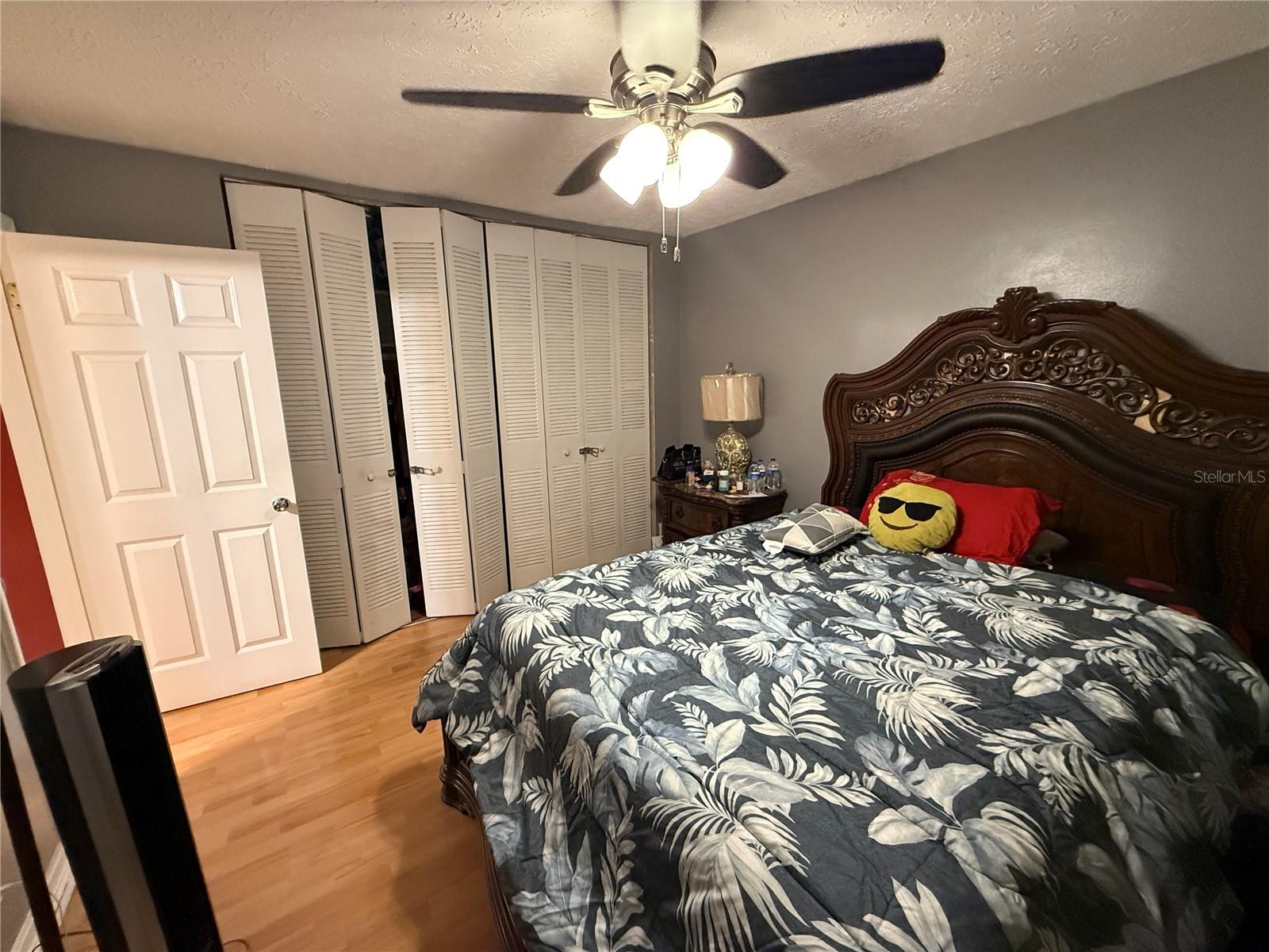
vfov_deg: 85.7
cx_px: 634
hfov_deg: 102.1
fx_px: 513
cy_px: 476
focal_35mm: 14
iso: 800
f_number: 2.2
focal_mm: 2.22
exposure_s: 1/60
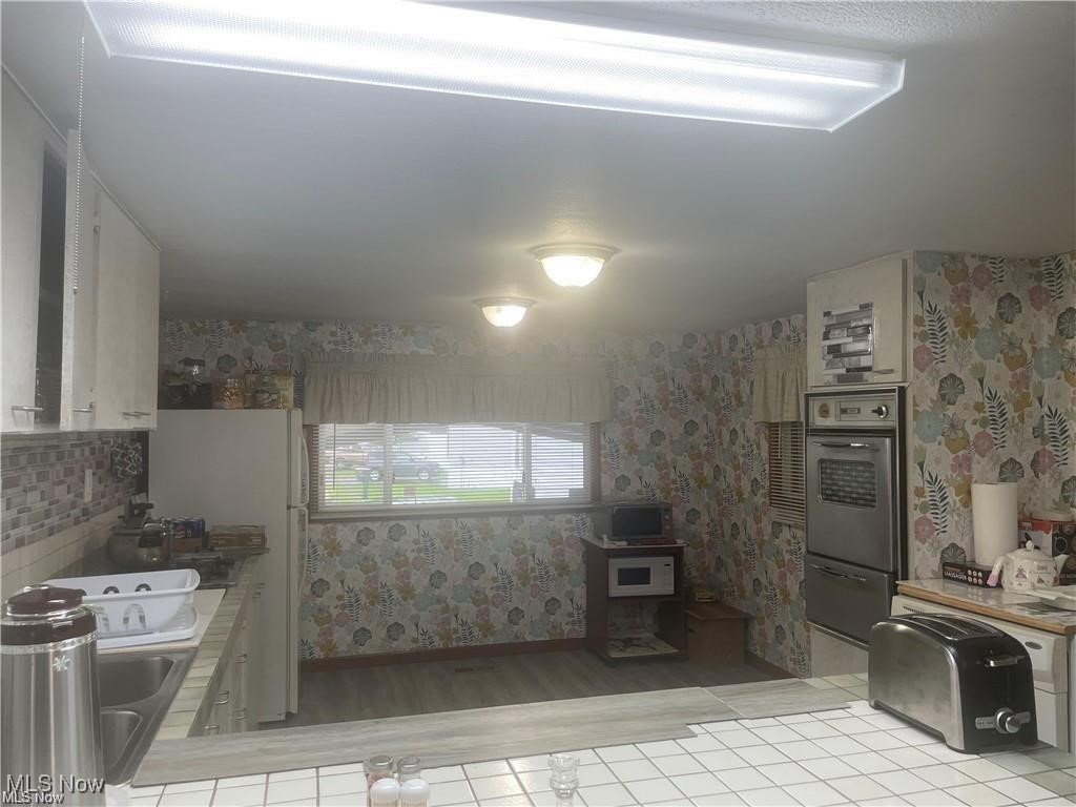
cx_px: 538
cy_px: 404
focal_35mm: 26
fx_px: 808
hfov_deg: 67.3
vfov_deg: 53.1
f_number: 1.6
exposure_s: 1/120
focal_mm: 4.2
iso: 50
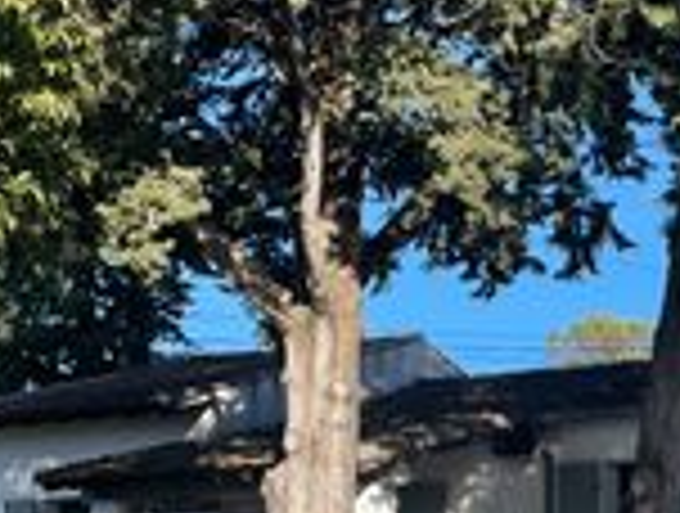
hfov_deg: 17.8
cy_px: 603
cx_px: 887
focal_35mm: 103
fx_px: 2028
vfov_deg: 14.0
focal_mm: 4.2
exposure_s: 1/2451
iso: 32
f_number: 1.6
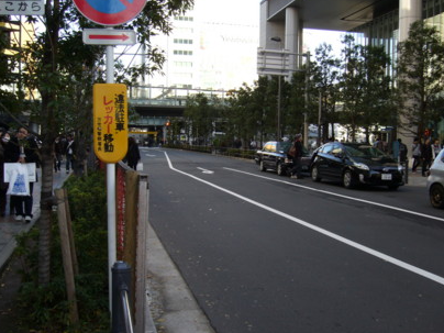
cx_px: 224
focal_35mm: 39
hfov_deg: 47.9
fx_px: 500
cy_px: 152
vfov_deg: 36.8
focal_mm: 5.8
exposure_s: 1/125
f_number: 2.8
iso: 80
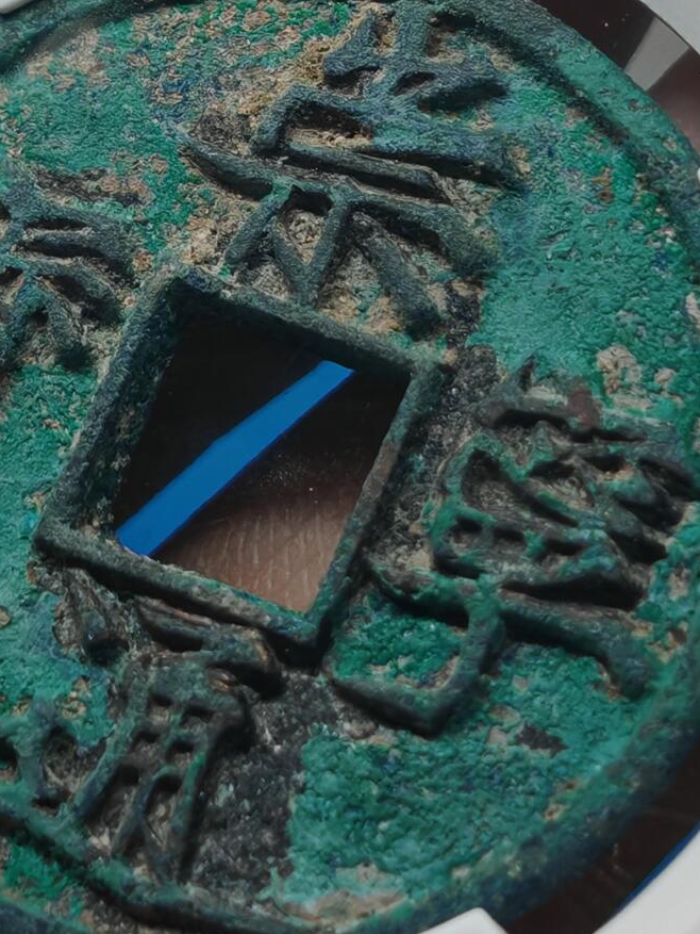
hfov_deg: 7.6
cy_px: 457
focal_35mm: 195
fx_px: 5256
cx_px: 305
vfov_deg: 10.1
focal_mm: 7.62
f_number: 1.6
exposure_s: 1/180
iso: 50
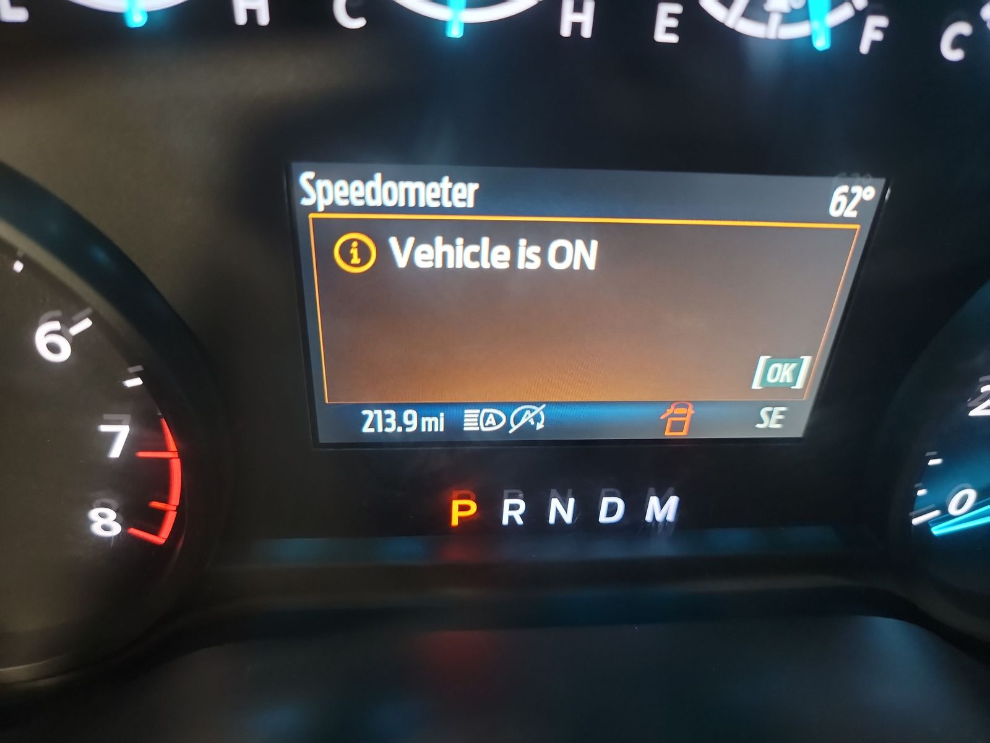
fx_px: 686
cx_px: 495
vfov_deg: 56.8
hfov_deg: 71.6
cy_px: 372
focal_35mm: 24
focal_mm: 6.7
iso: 1031
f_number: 1.8
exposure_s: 1/14
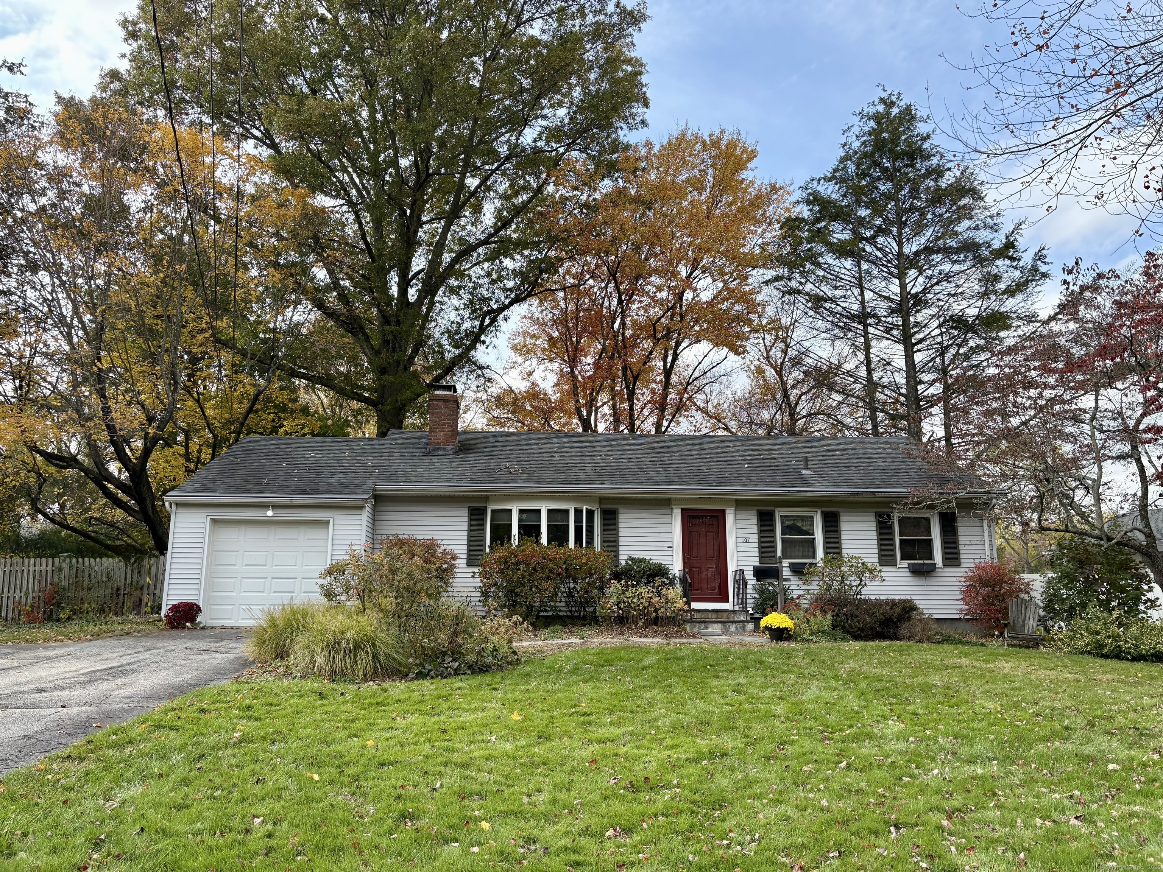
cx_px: 582
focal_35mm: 26
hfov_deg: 67.3
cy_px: 436
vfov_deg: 53.1
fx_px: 874
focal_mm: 5.96
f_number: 1.6
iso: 64
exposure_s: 1/1587
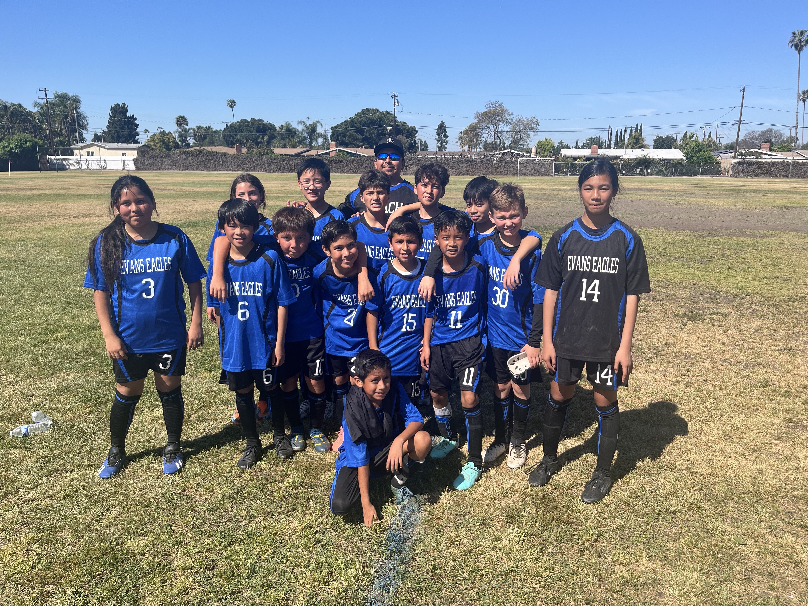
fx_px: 607
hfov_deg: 67.3
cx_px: 404
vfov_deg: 53.1
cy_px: 303
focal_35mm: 26
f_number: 1.6
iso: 50
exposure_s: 1/2571
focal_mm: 5.1
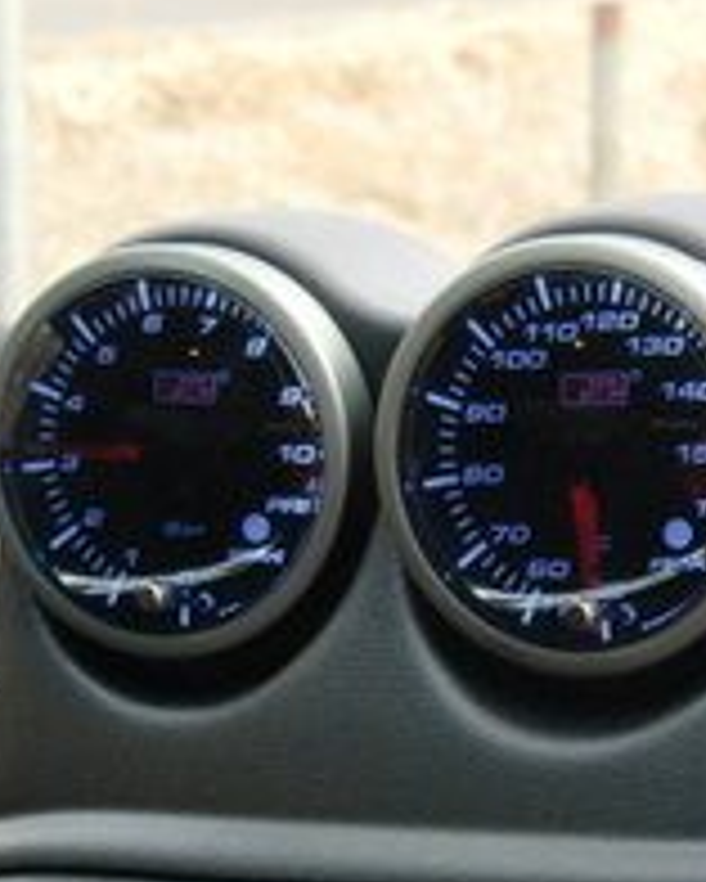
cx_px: 657
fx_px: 4150
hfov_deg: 9.7
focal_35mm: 159
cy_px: 511
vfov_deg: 12.1
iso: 160
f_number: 4.6
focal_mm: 13.6
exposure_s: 1/80
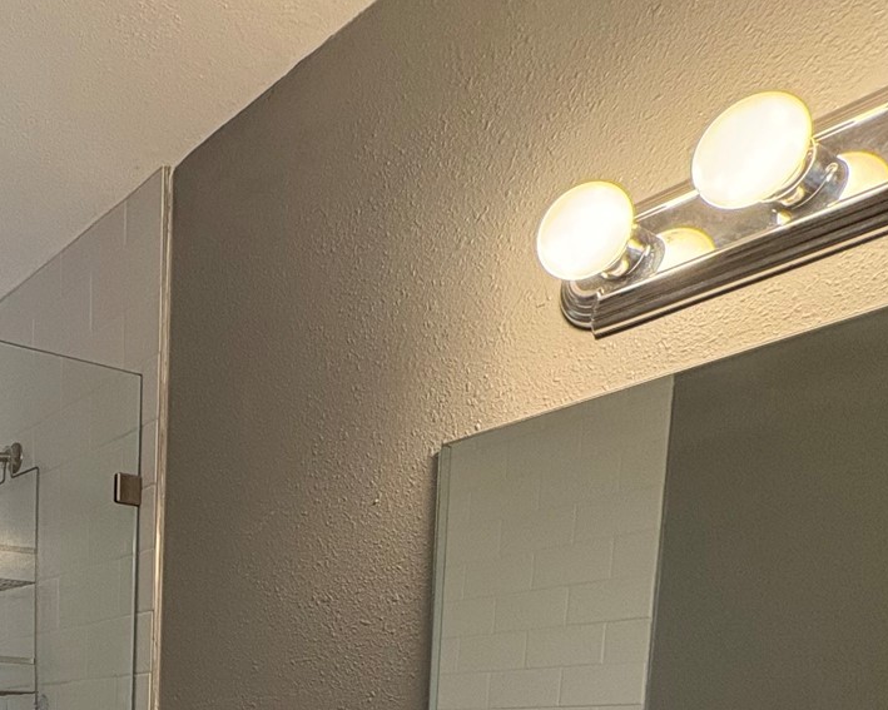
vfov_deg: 33.2
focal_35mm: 37
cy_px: 840
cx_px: 20
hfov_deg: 42.9
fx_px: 972
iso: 200
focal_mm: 2.22
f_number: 2.2
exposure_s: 1/60
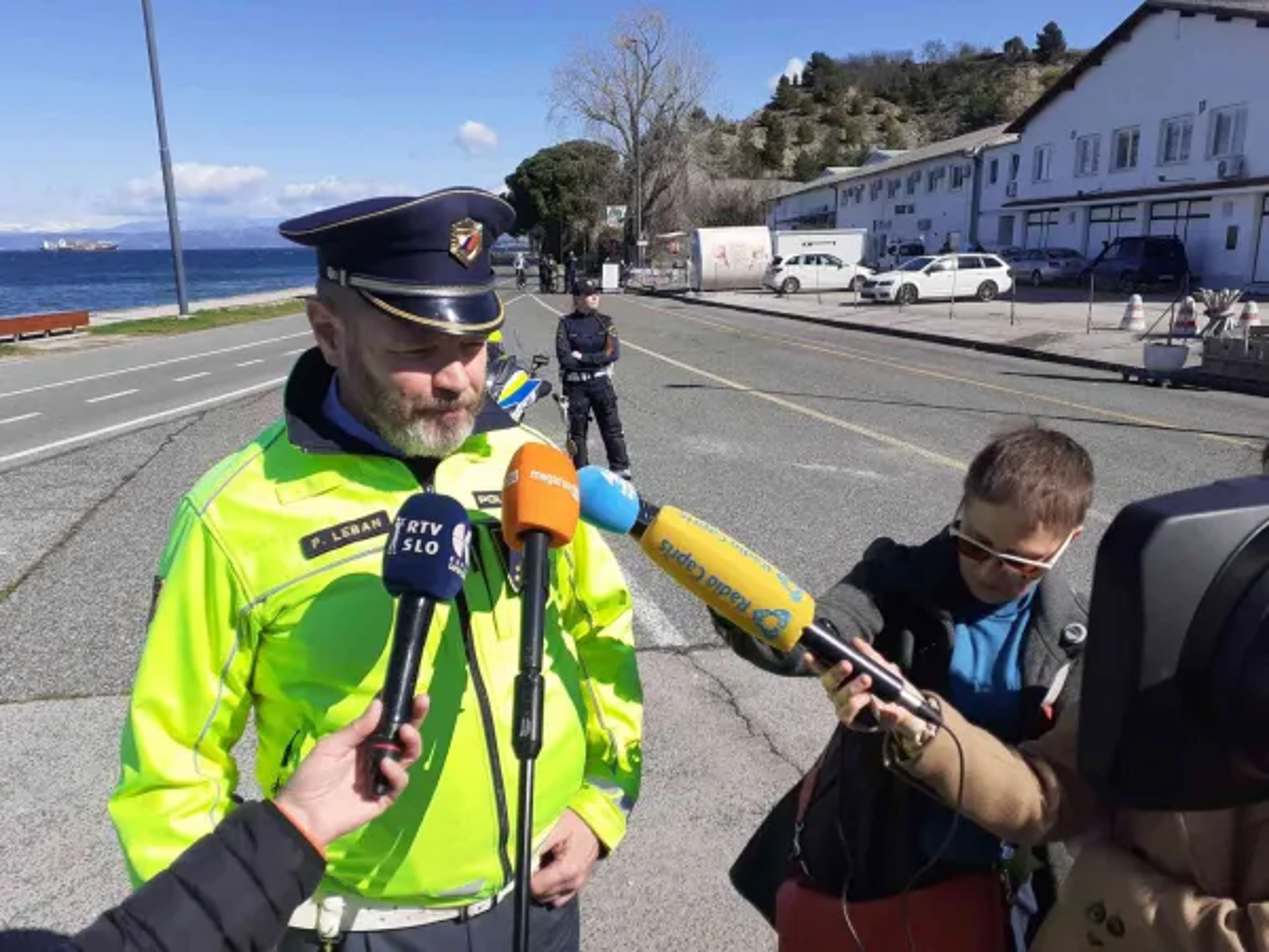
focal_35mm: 27
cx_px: 634
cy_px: 476
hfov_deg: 65.3
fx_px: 990
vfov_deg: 51.4
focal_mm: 3.6
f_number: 1.9
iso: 40
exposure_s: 1/2950
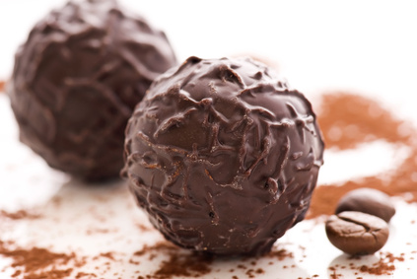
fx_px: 1739
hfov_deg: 13.7
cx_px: 208
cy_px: 140
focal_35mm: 150
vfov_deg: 9.2
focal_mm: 100
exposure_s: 1
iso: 100
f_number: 9.5
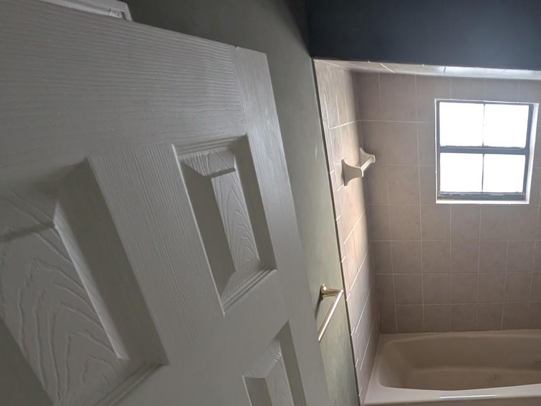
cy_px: 276
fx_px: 344
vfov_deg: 59.5
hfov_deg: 64.2
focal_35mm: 22
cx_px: 482
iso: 175
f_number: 1.95
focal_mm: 2.23
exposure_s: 1/46
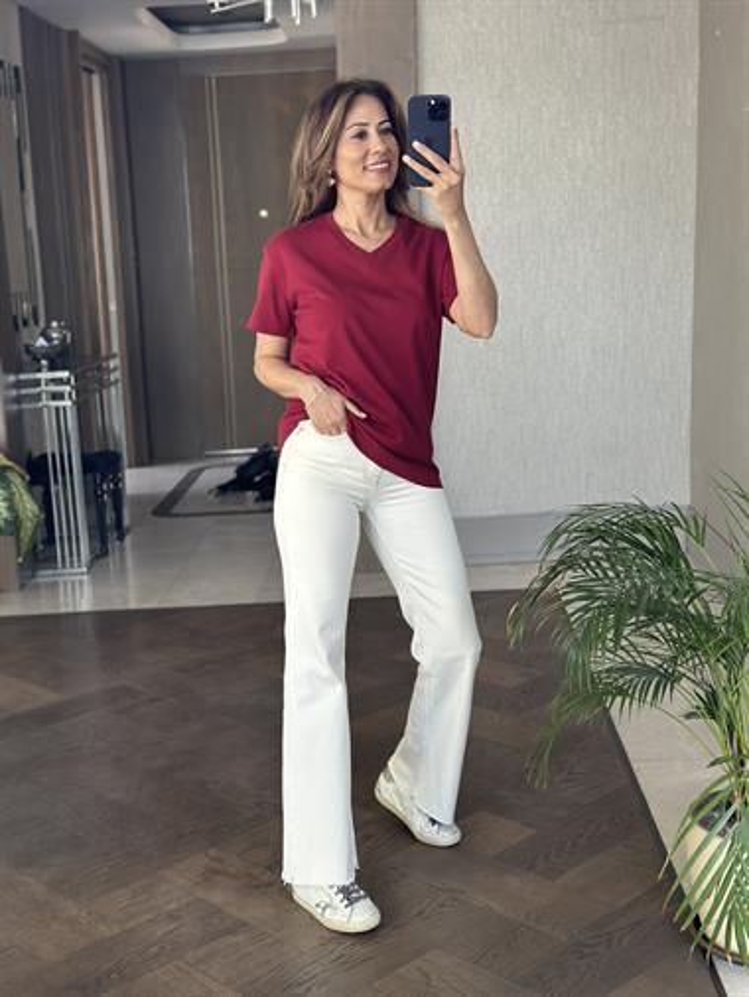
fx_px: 1384
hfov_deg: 30.3
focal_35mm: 48
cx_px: 374
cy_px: 498
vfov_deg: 39.6
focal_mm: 6.86
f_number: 1.78
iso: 125
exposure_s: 1/105
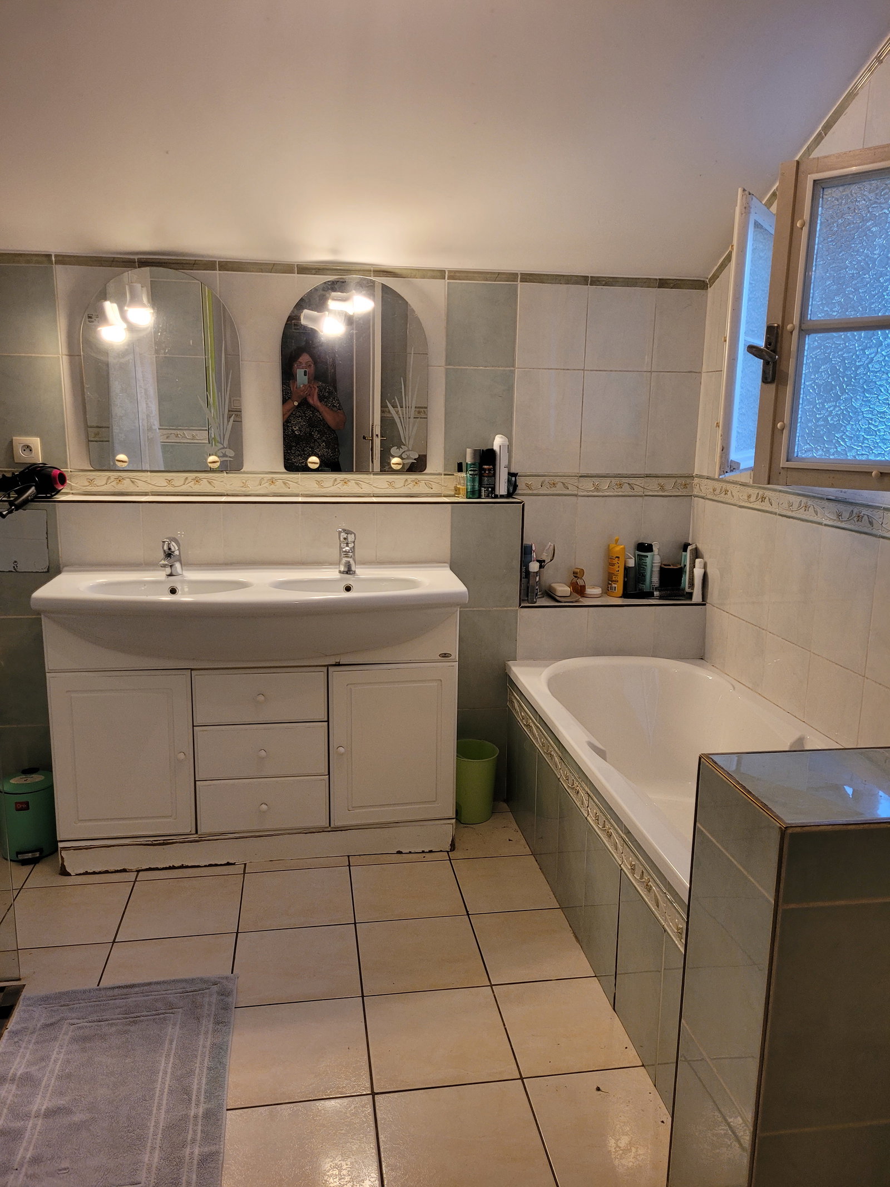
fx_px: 891
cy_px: 594
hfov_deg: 53.1
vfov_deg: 67.3
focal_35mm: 26
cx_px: 445
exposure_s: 1/100
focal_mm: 5.4
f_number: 1.8
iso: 250
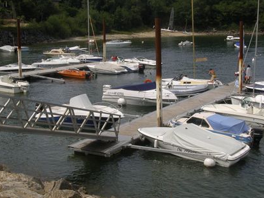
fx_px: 450
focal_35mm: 59
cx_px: 129
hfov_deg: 32.7
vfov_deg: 24.8
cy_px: 87
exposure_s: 1/800
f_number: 4.1
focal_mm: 5.8
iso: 50
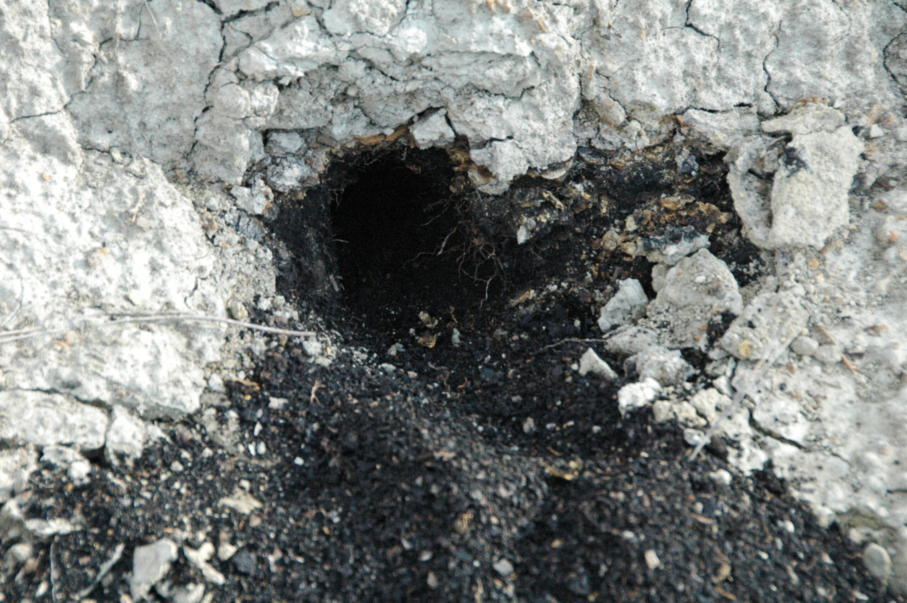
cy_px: 302
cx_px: 454
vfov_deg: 6.8
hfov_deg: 10.2
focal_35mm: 202
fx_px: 5097
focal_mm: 135
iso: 1600
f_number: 8
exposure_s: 1/250
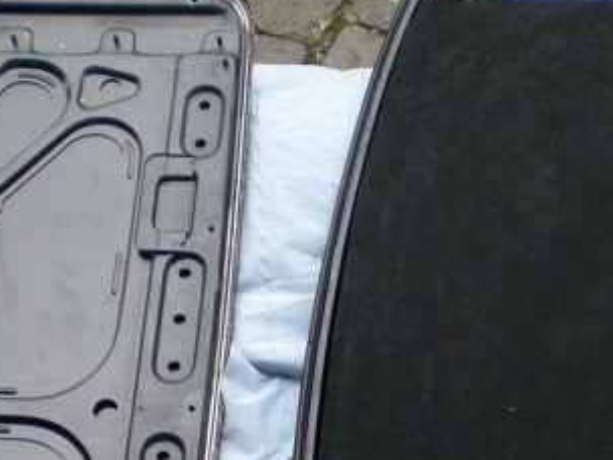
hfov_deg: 19.6
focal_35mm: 100
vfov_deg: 14.6
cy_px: 446
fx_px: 1771
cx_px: 373
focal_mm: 6.3
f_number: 3.1
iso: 200
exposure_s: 1/37.1
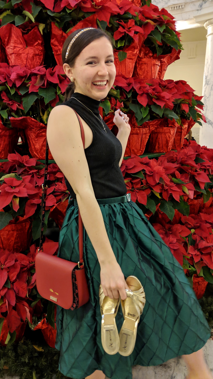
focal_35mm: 30
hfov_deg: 38.9
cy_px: 188
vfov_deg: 64.3
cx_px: 98
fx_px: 301
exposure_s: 1/60
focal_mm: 4.44
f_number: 1.8
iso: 400
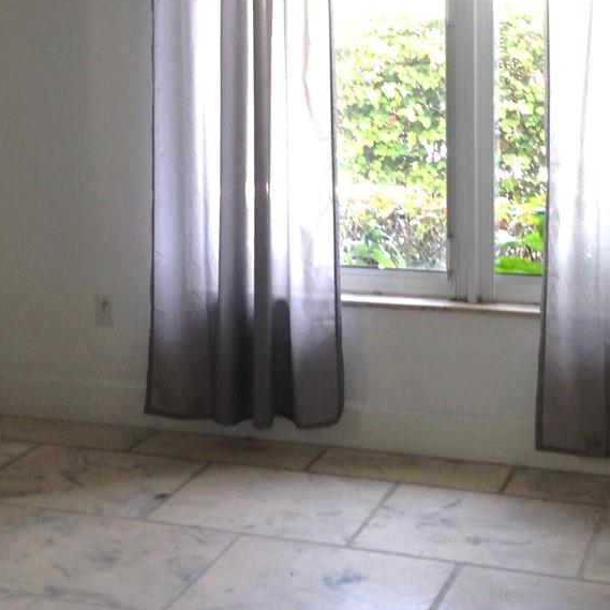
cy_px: 114
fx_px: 1635
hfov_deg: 20.9
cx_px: 130
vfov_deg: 20.9
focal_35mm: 82
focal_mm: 4.12
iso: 50
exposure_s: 1/40
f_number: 2.4
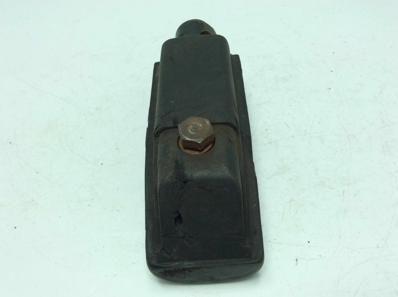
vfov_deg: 44.1
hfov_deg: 56.9
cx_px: 199
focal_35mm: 32
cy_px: 148
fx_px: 367
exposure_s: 1/461
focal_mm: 3.3
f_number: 2.4
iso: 32
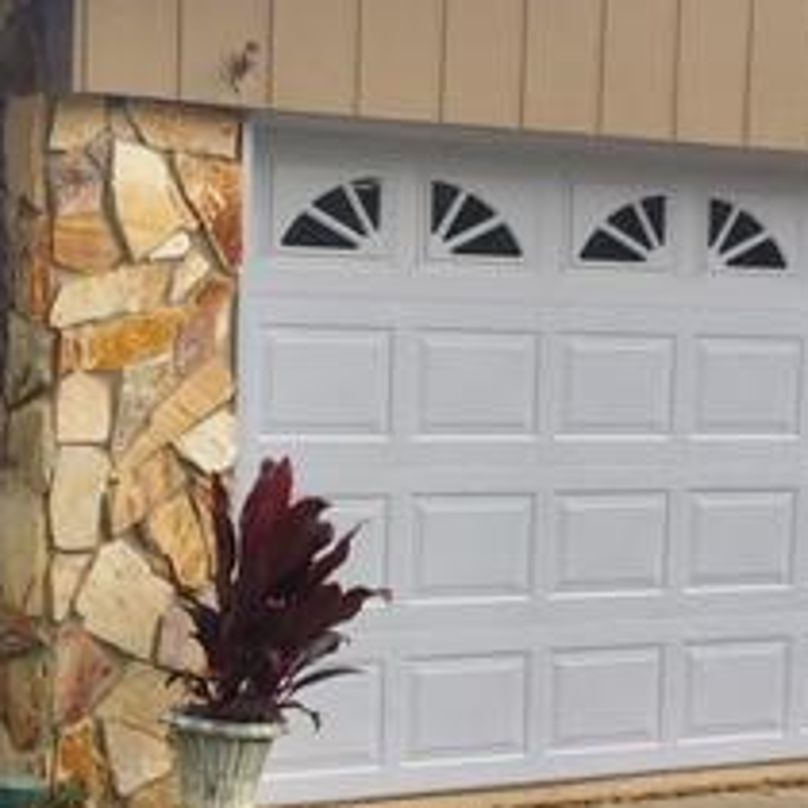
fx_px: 2060
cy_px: 554
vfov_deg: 22.1
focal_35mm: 78
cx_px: 92
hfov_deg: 21.7
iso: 25
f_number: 2.2
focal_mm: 4.15
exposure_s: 1/686
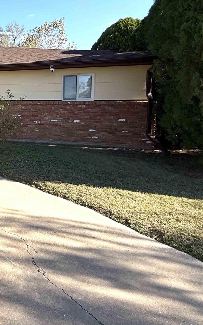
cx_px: -93
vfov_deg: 61.9
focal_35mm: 30
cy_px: 118
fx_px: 266
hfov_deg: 28.8
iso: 50
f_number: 2.2
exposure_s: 1/1211
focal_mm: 2.22
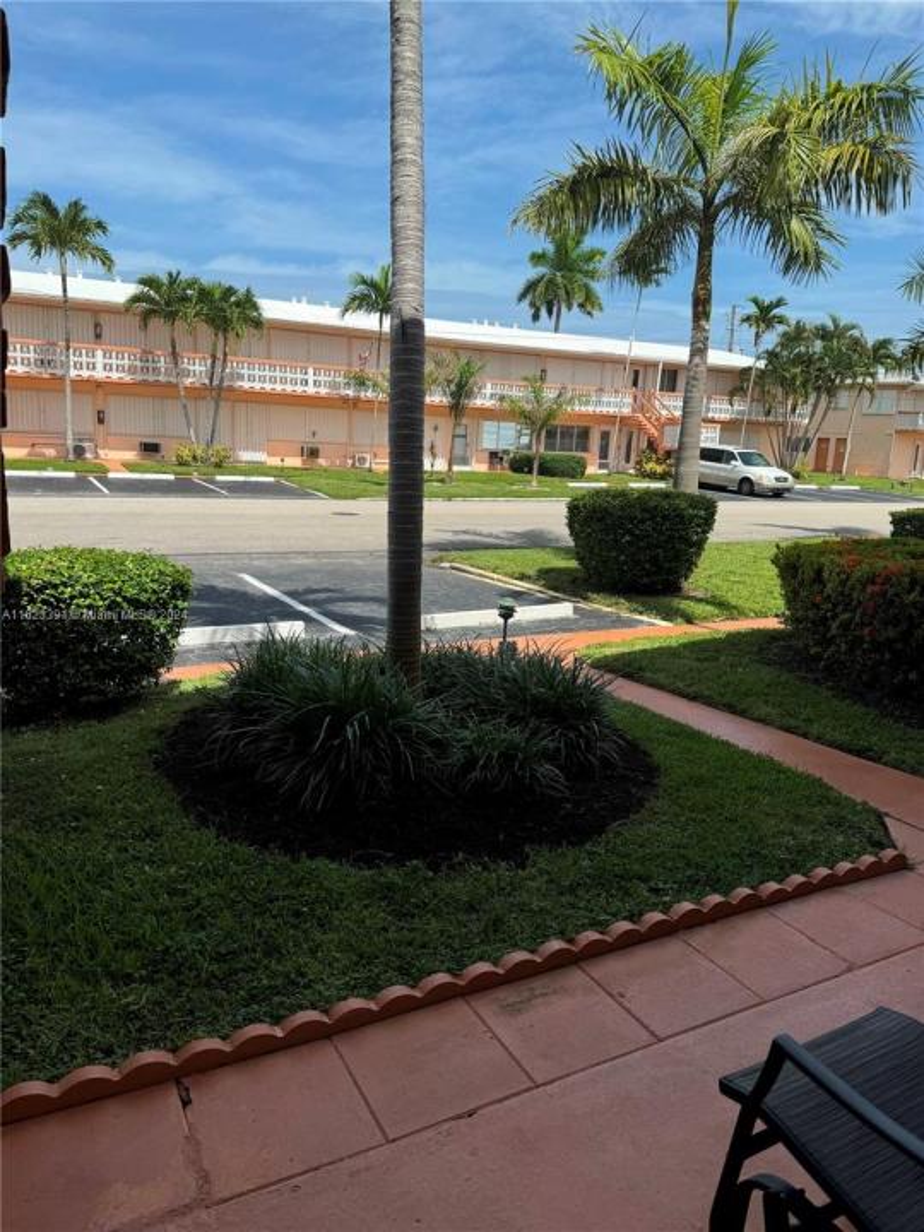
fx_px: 854
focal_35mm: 24
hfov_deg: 56.8
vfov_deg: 71.6
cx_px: 462
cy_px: 616
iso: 80
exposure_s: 1/4310
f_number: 1.78
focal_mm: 6.76
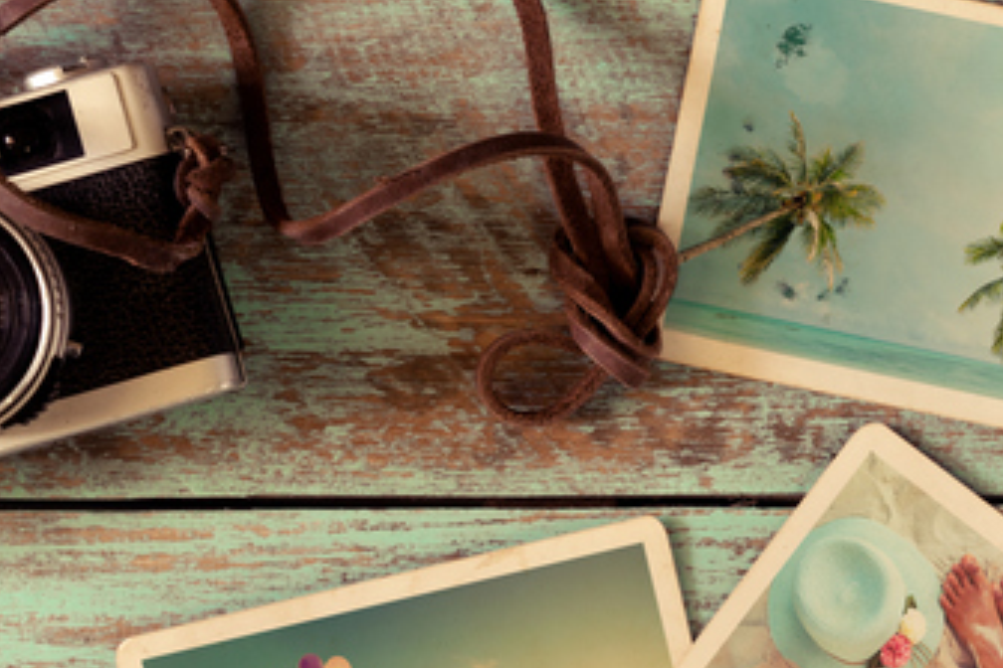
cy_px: 500
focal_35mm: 112
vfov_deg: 12.2
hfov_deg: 18.2
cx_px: 603
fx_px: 3120
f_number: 8
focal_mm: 52
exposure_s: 1/2.5
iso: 160
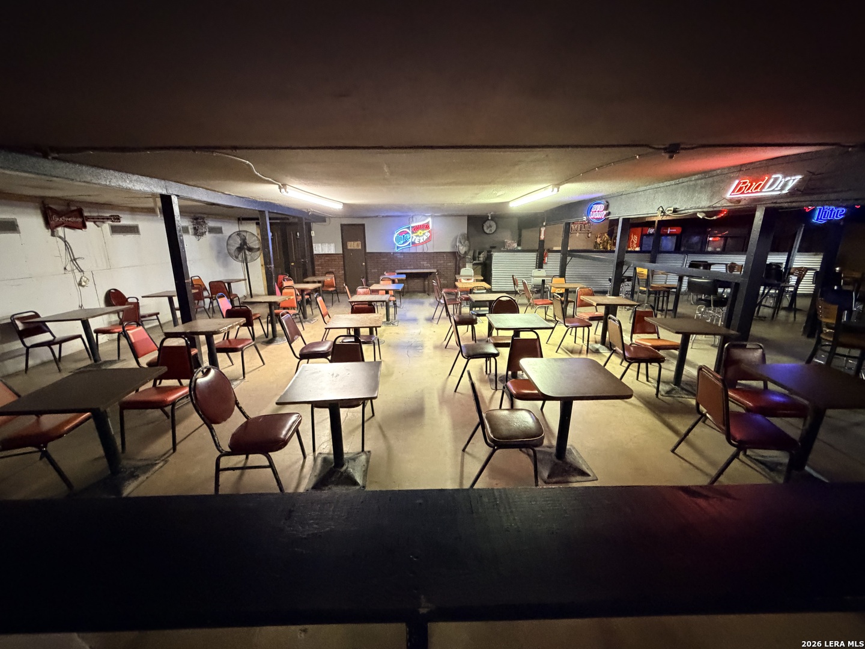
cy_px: 324
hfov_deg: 102.1
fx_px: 350
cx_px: 432
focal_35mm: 14
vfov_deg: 85.7
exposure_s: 1/40
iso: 1000
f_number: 2.2
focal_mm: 2.22
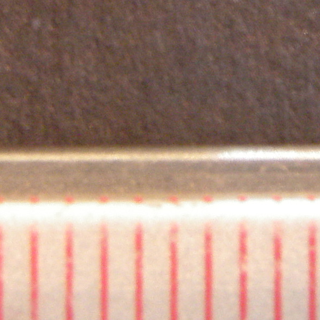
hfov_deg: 6.4
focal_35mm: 273
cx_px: 248
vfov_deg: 6.4
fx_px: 2855
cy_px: 13
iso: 200
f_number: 4
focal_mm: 9.13
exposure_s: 1/4
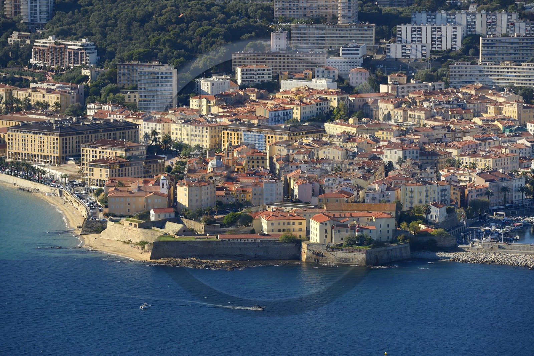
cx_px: 267
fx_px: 2966
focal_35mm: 200
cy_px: 178
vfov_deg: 6.9
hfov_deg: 10.3
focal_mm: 200
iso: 400
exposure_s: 1/1000
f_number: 9
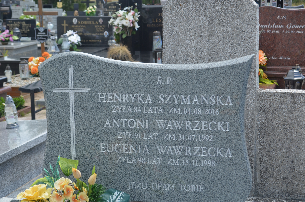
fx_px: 698
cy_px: 101
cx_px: 152
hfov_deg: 24.7
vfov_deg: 16.5
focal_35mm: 82
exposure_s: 1/250
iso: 200
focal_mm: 55
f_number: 8
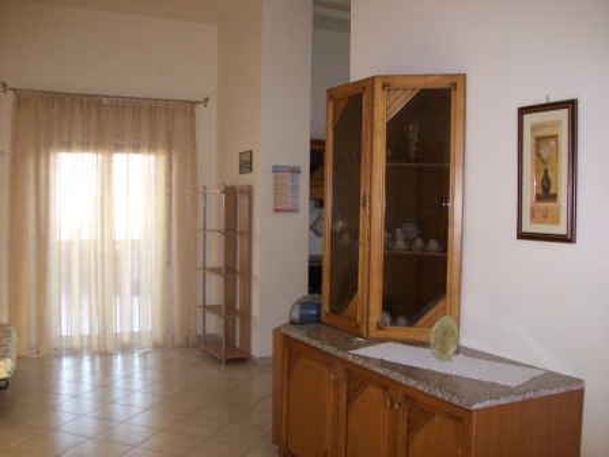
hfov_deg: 51.4
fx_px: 633
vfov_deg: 39.7
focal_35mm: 36
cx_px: 304
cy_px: 228
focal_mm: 6
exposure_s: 1/64
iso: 200
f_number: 2.7
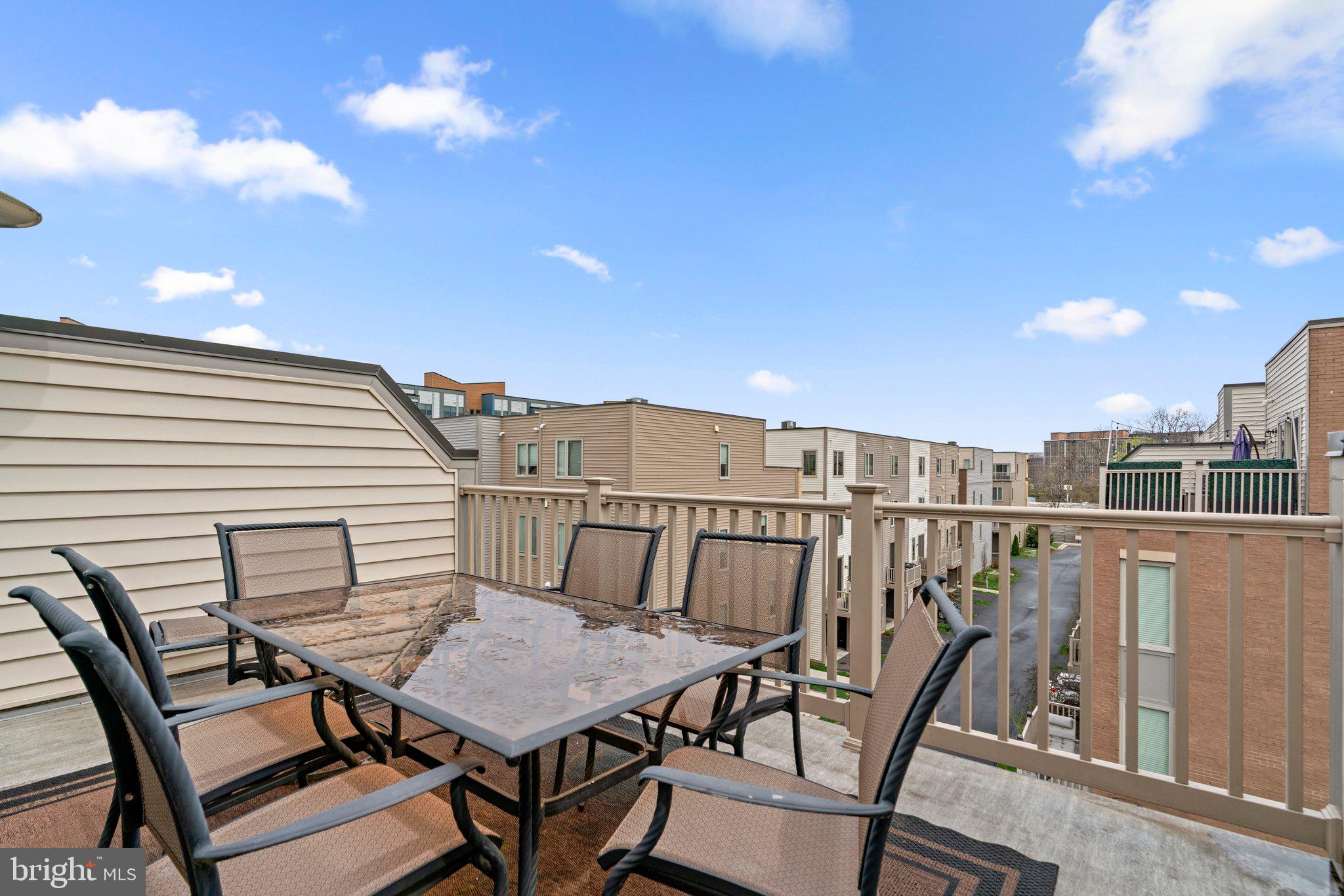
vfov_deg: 73.8
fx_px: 597
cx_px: 672
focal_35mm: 16
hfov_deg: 96.7
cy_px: 448
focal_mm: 16
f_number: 8
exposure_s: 1/125
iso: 100
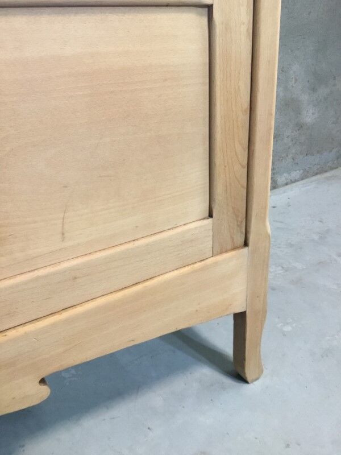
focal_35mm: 31
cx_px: 170
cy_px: 228
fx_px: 407
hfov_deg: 45.4
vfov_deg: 58.4
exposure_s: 1/33
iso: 200
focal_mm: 3.3
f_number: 2.4
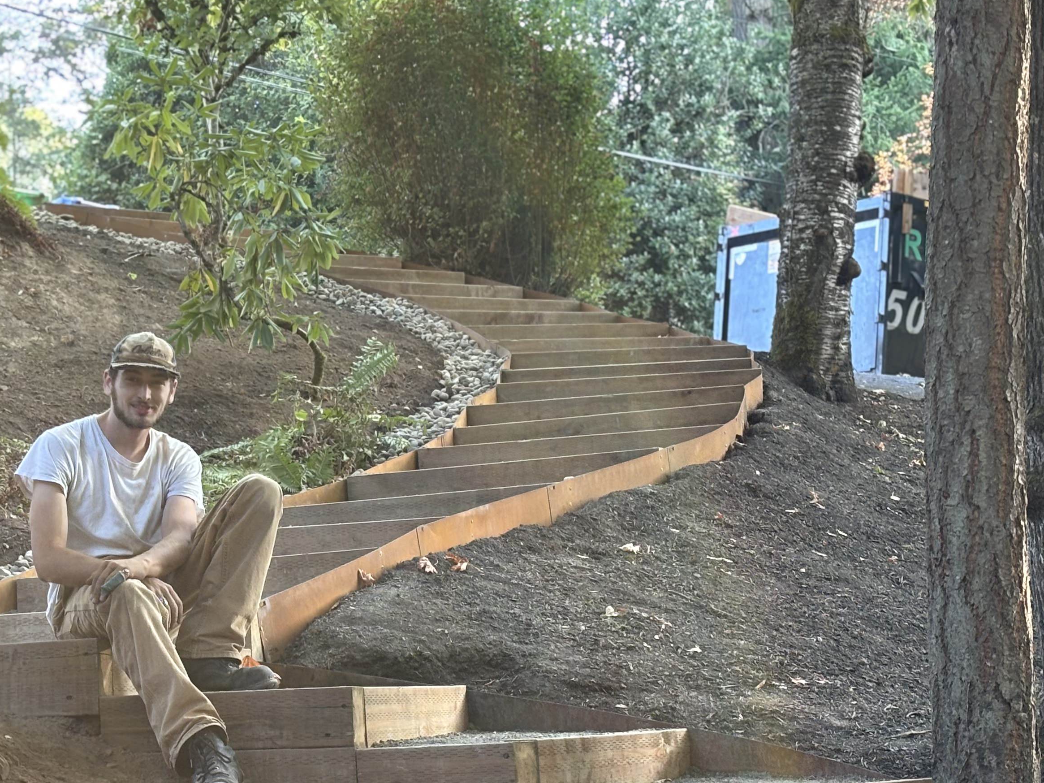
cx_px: 241
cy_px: 579
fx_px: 2714
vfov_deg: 16.3
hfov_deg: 21.6
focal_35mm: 90
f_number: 1.6
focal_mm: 5.96
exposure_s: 1/83
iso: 50
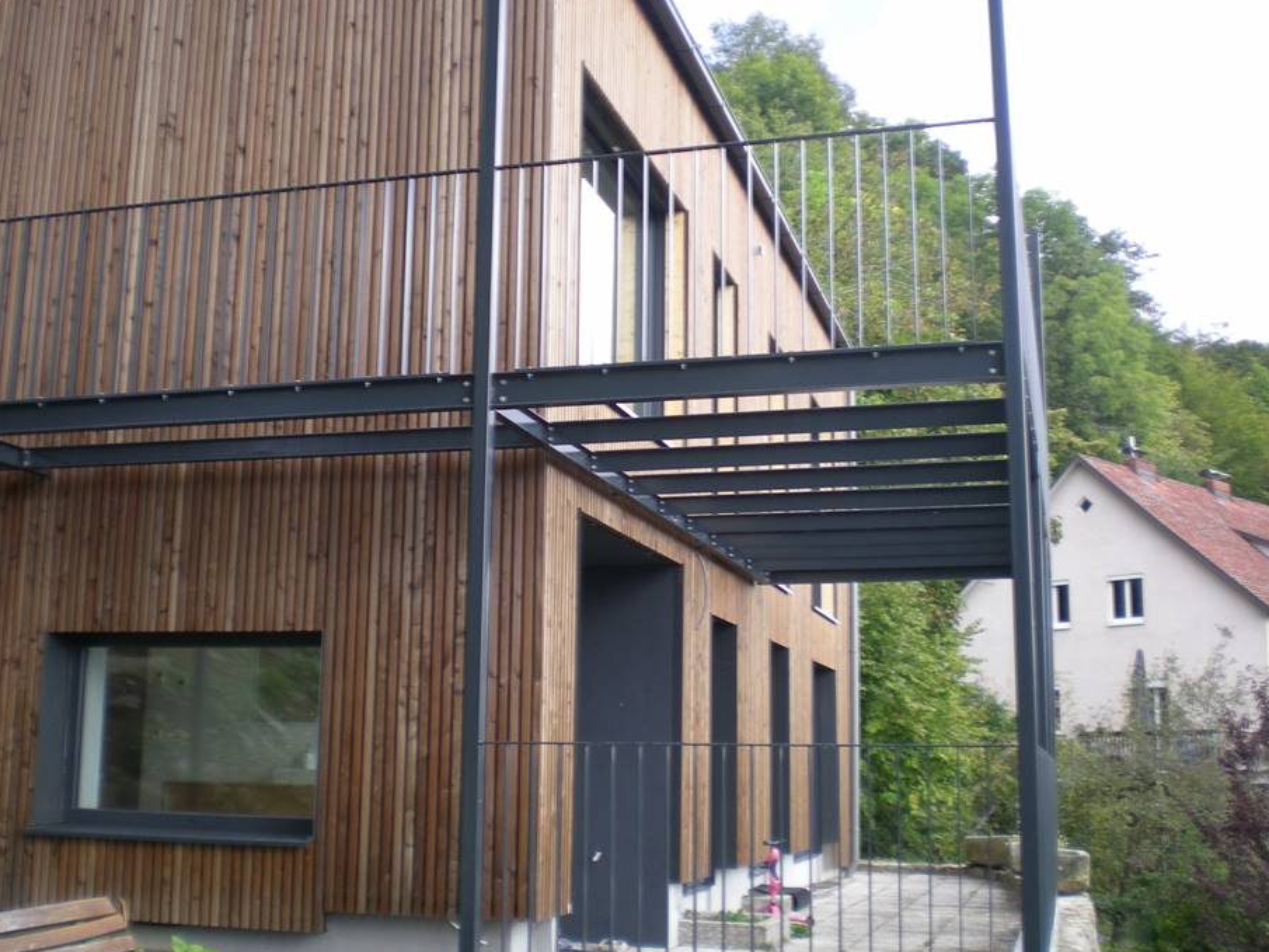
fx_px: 1540
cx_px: 581
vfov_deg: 34.4
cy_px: 482
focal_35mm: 42
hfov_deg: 44.7
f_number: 3.1
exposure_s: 1/141
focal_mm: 6.3
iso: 50
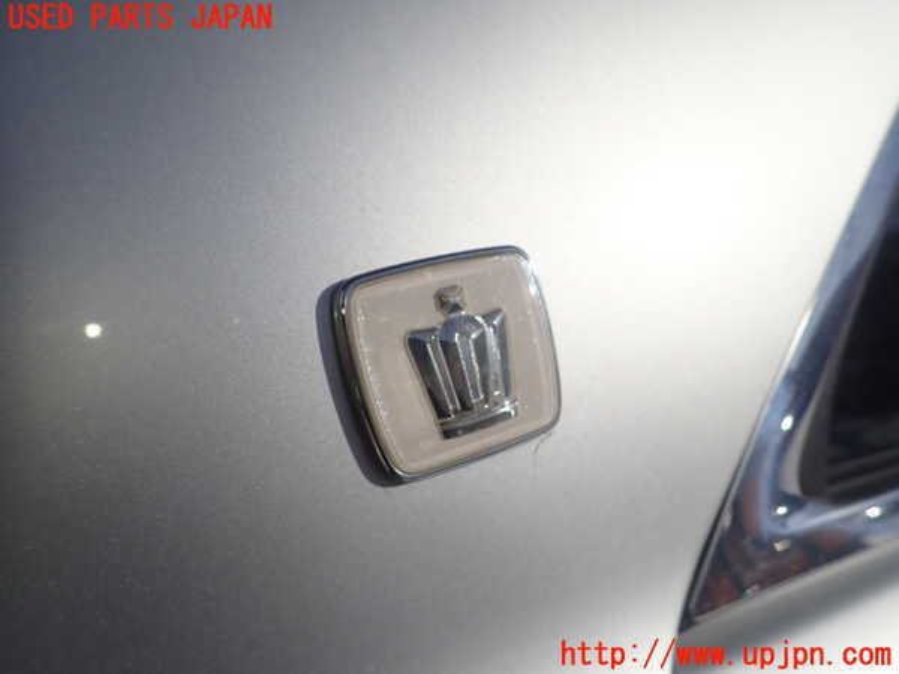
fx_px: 649
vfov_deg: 54.9
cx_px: 450
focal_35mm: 25
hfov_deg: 69.4
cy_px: 337
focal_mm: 4.5
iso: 100
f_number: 2.8
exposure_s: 1/1000
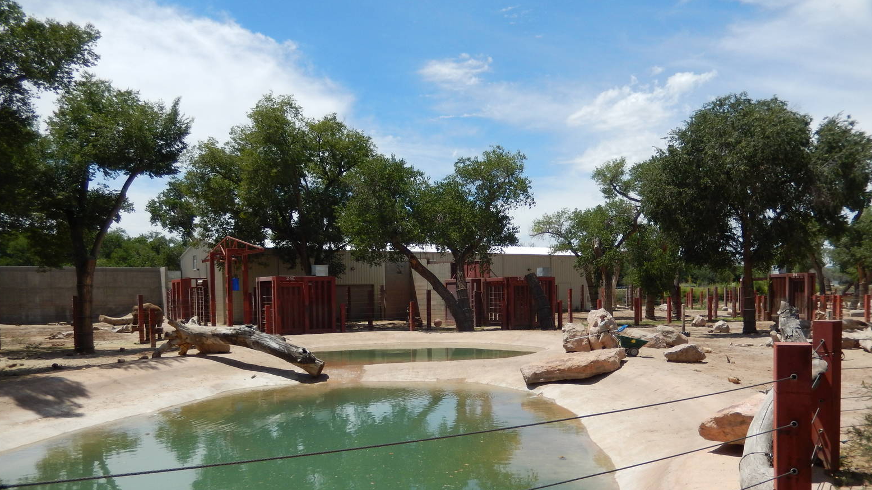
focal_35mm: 28
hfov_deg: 67.9
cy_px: 321
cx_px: 440
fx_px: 647
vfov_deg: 41.0
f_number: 6.8
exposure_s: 1/500
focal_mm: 4.5
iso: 125
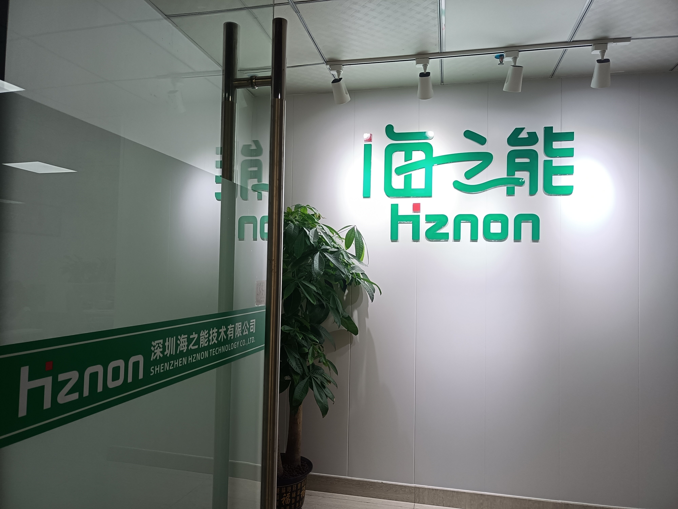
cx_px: 339
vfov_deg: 53.1
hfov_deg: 67.3
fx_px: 509
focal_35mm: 26
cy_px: 254
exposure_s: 1/50
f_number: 1.8
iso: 120
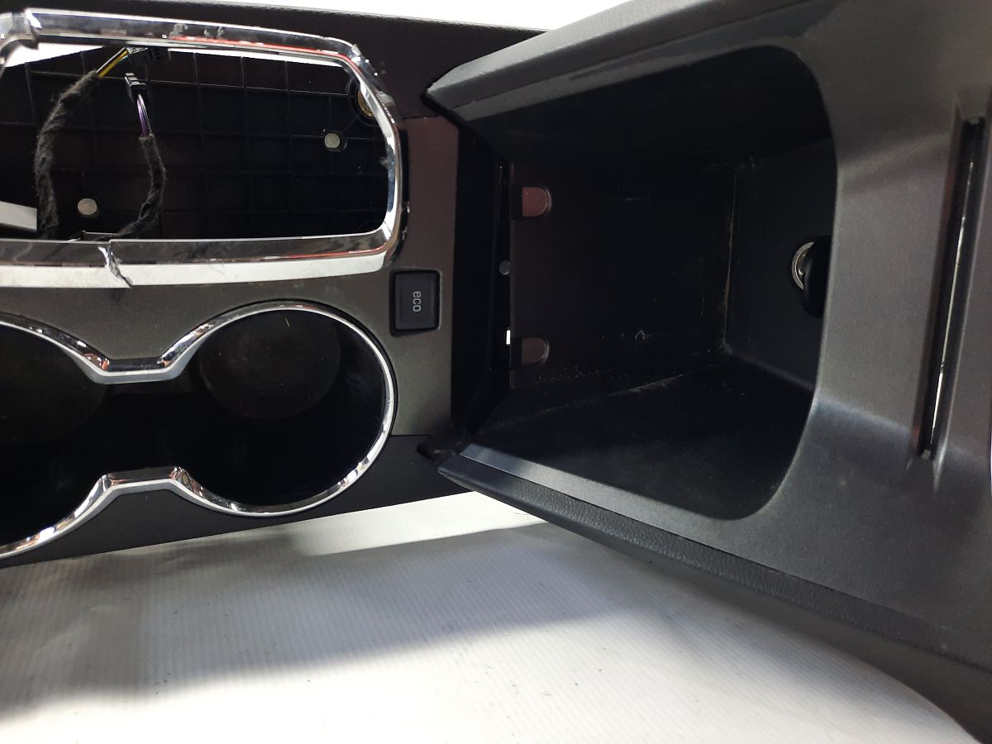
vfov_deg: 54.9
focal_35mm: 25
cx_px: 496
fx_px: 716
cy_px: 372
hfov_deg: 69.4
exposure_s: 1/50
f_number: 2
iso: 200
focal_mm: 4.6
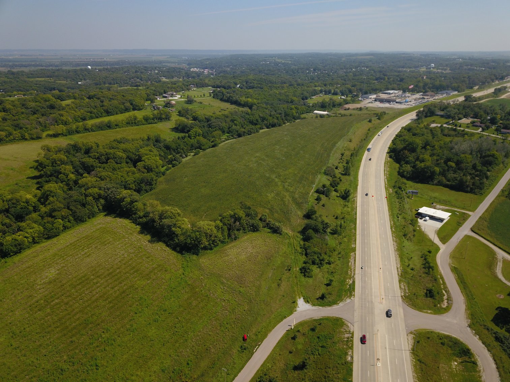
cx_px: 255
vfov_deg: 53.1
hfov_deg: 67.3
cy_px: 191
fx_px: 383
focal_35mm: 26
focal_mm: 4.73
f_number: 2.2
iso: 100
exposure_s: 1/1575
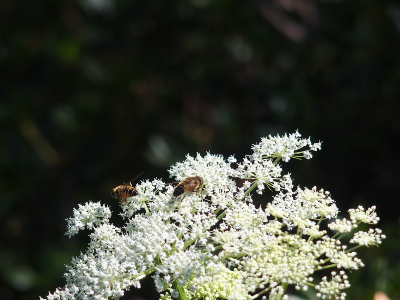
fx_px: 4924
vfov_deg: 3.5
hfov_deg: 4.7
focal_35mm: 426
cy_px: 196
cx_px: 194
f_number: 3.5
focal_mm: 64.3
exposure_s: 1/800
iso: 100
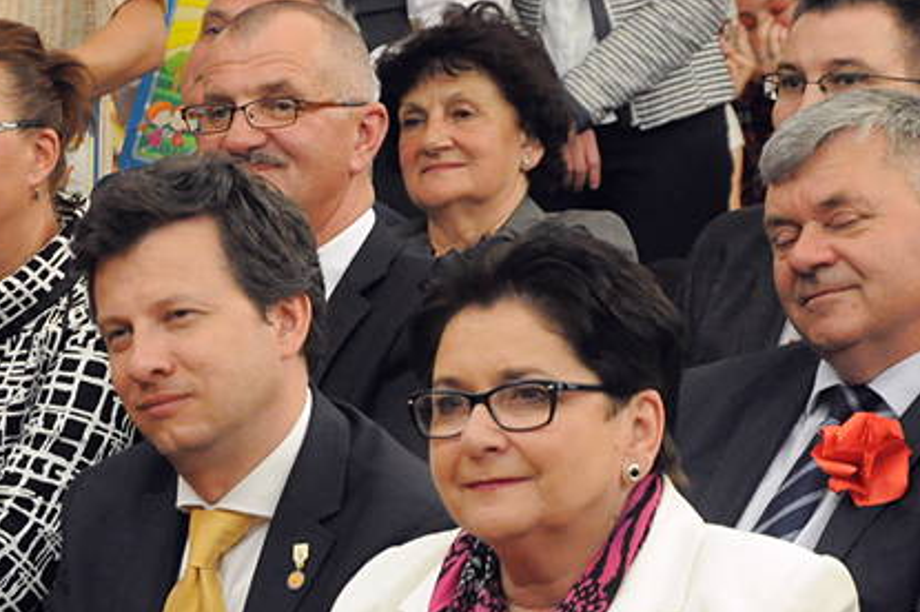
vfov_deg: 6.4
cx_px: 304
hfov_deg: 9.6
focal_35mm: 215
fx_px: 5490
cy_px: 516
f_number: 5.6
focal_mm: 70
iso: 2500
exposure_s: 1/80
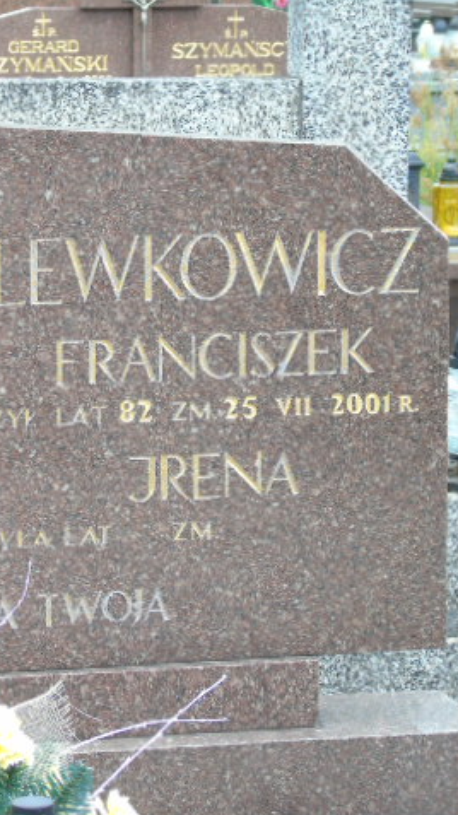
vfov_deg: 13.6
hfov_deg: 7.6
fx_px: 3414
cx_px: -70
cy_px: 408
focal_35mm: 158
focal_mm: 19
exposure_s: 1/100
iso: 80
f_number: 4.4
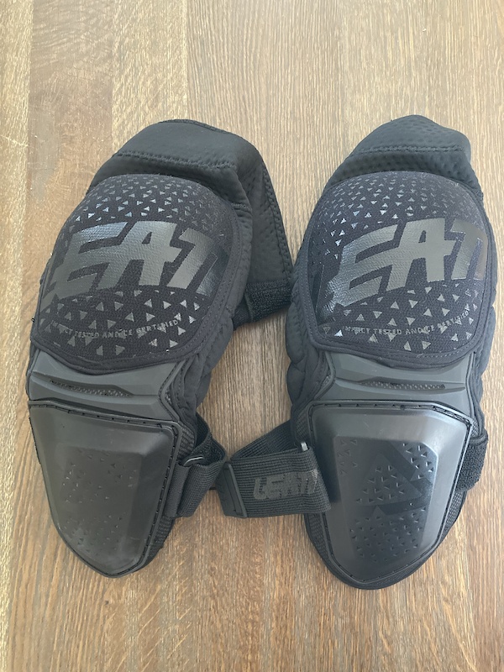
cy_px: 336
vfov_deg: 63.4
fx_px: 544
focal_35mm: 28
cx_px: 252
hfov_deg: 49.7
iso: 500
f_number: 1.8
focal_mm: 3.99
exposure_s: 1/30
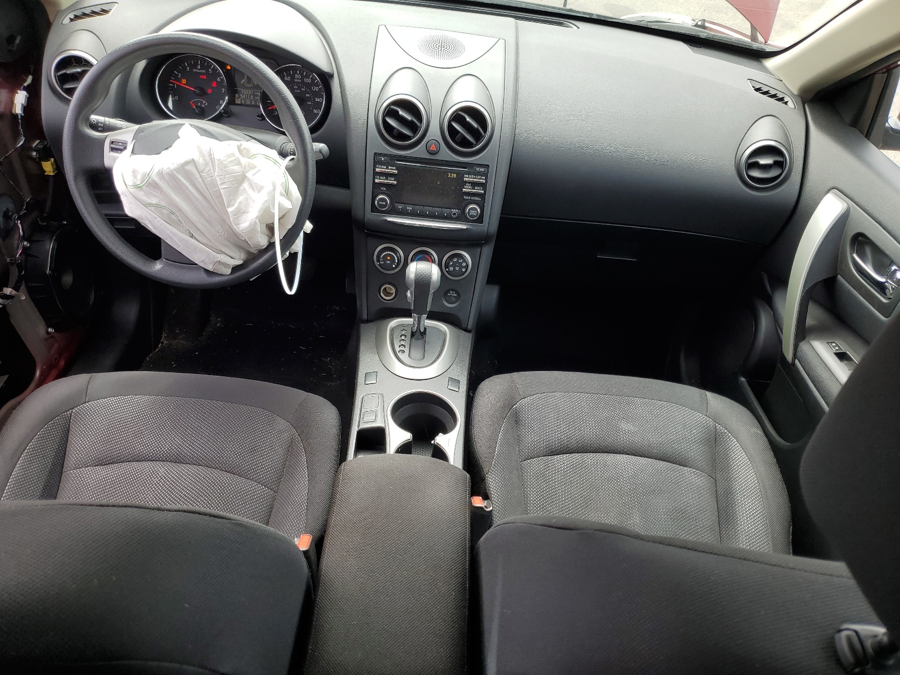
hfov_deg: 67.3
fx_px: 676
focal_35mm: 26
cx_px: 450
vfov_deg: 53.1
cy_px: 338
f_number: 1.5
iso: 50
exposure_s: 1/345
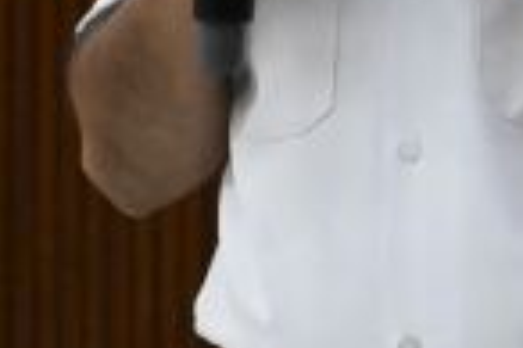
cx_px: 1078
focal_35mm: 360
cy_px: -249
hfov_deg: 5.6
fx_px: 5224
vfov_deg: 3.8
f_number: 4.5
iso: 12800
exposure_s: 1/500
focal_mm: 50
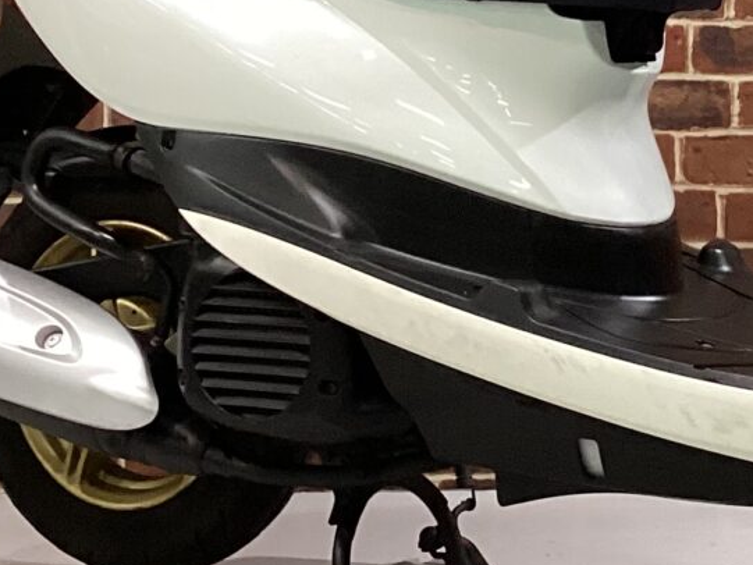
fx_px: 2393
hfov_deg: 17.3
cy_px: -61
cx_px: 811
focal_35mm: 110
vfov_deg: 13.2
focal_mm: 3.3
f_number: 2.4
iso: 200
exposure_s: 1/60
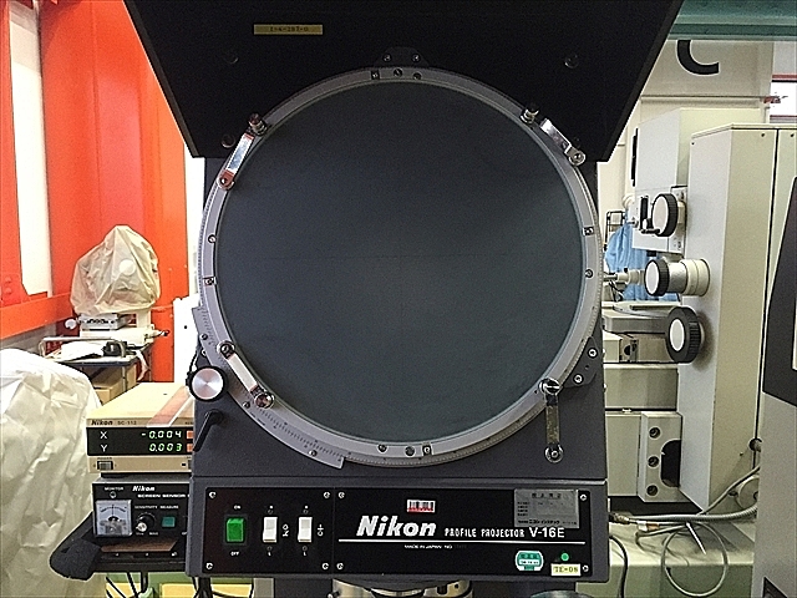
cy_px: 299
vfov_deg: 48.2
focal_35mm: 29
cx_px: 398
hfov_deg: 61.7
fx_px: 668
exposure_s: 1/30
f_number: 2.2
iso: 250
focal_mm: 4.15
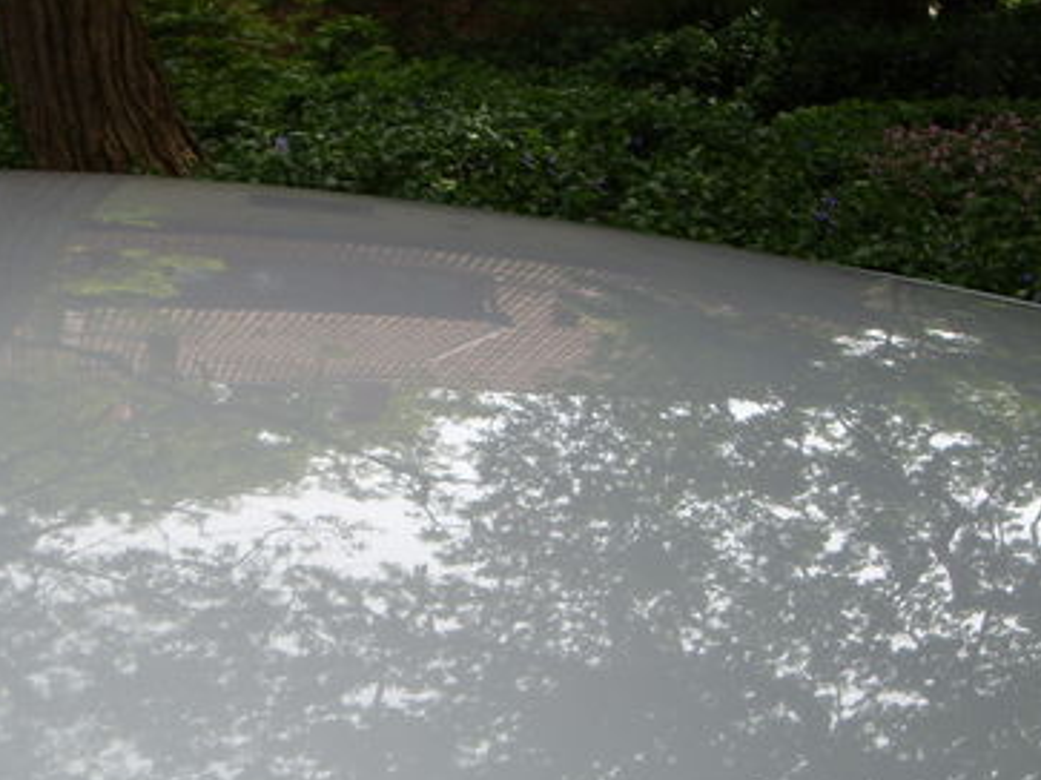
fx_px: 2014
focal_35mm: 67
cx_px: 241
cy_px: 496
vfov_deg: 21.9
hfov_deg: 28.5
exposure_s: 1/250
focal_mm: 6.2
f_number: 2.7
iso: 50
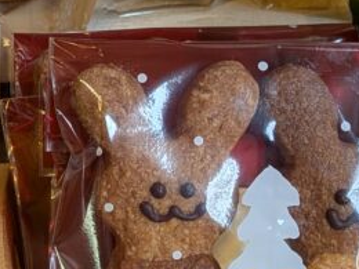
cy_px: 214
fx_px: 1224
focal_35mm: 118
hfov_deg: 16.1
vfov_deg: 12.5
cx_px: -55
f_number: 1.7
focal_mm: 4.53
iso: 47
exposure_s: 1/50
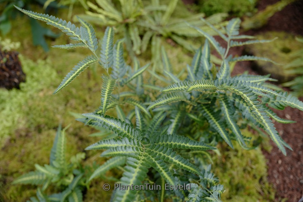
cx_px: 147
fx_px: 244
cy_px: 103
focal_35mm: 29
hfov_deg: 63.7
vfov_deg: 44.9
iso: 400
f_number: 3.2
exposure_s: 1/250
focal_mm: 28
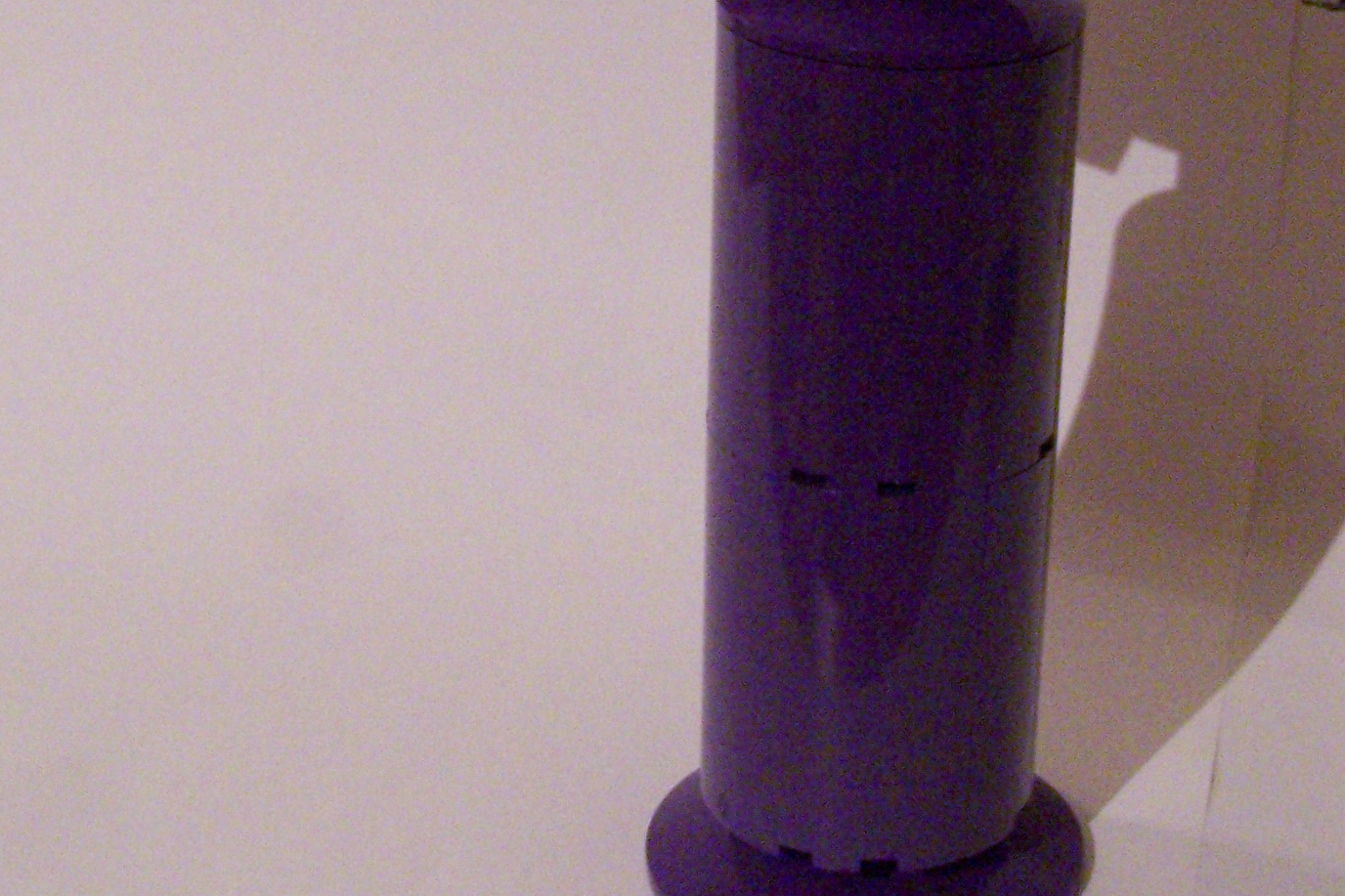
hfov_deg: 27.1
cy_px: 102
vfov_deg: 18.1
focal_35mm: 74
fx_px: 2764
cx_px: 933
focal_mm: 6.3
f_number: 7.1
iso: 400
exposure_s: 1/4
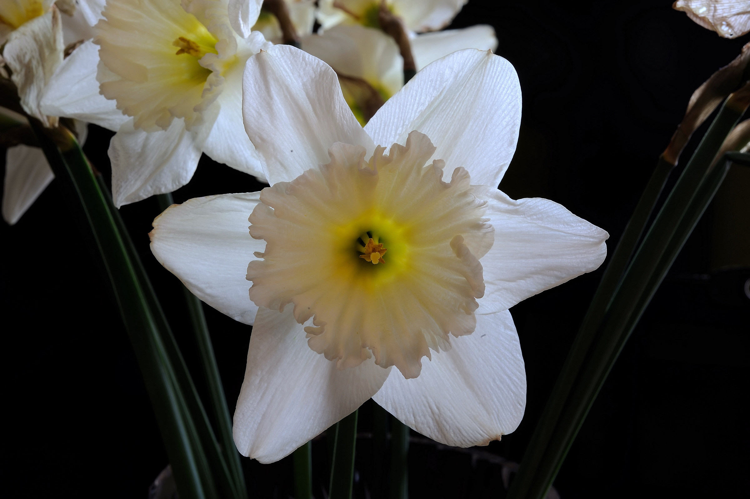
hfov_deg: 33.4
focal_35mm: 60
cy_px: 250
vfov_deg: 22.6
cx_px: 375
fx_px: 1249
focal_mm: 60
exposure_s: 15
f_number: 32
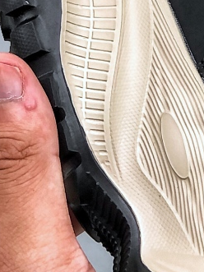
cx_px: 195
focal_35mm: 248
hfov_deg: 6.0
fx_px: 1950
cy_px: 7
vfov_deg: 8.0
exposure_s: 1/33
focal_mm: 6.6
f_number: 2.8
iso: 25
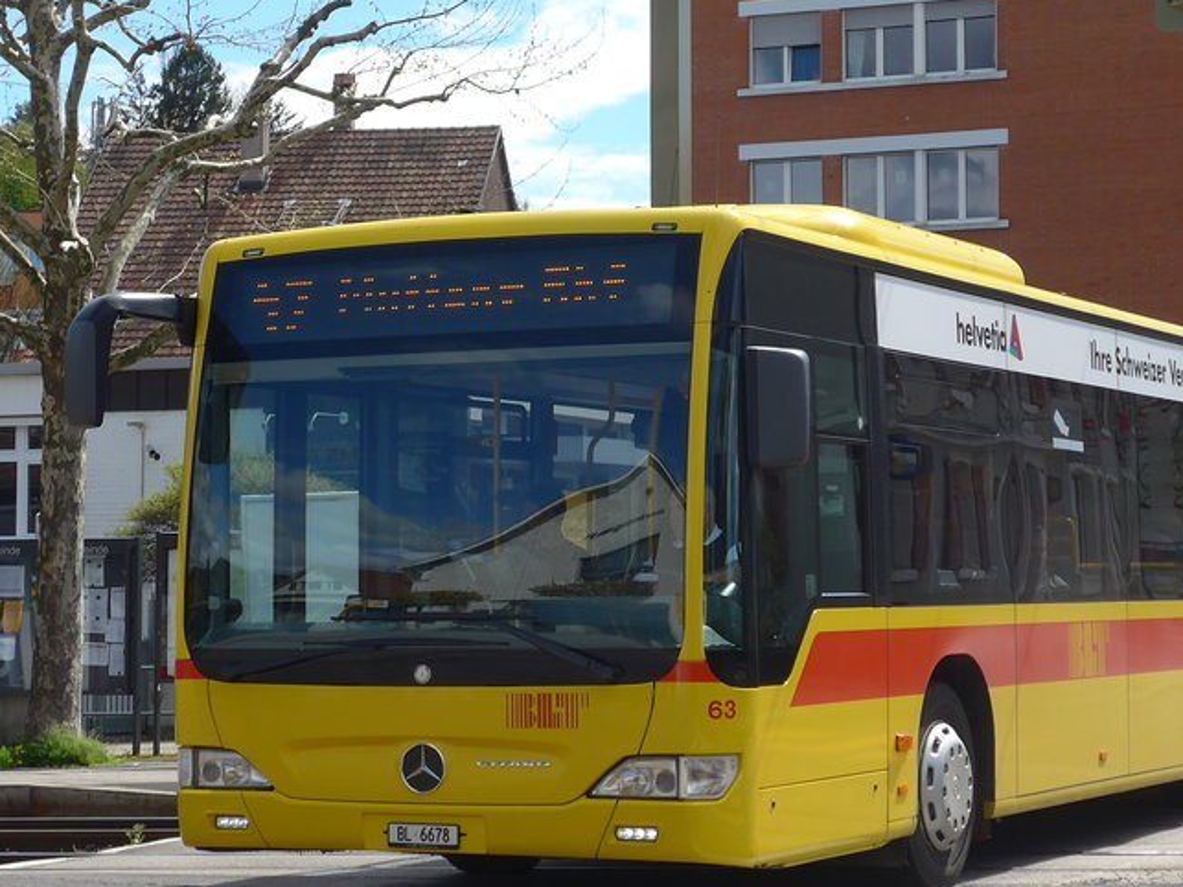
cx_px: 570
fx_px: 3314
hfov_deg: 20.2
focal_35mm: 97
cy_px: 366
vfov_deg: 15.2
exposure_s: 1/1000
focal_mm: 10.7
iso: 80
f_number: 3.3
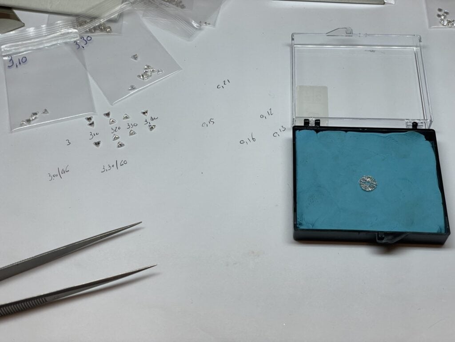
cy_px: 171
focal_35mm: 52
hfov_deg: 36.8
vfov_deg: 28.0
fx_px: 683
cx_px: 228
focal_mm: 6
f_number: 2
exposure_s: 1/227
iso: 25
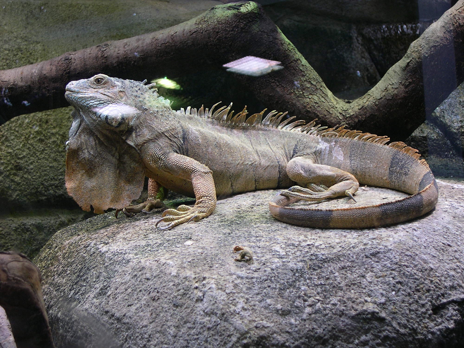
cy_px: 174
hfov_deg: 25.3
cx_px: 232
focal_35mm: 77
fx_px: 1032
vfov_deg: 19.1
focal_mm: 16.3
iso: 100
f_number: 4
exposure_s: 1/28
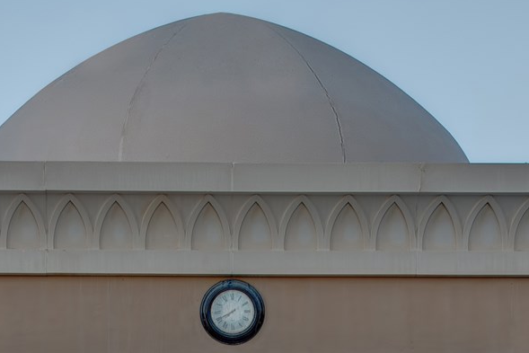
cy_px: 628
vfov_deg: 9.7
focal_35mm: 135
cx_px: 234
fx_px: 1984
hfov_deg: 15.2
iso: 125
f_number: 8
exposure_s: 1/200
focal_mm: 24
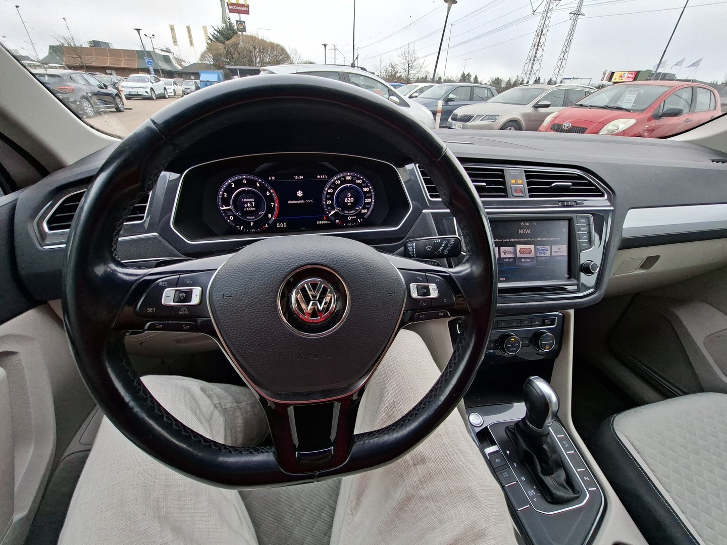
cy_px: 272
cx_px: 364
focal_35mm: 13
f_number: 2.2
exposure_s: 1/100
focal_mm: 1.74
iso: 40
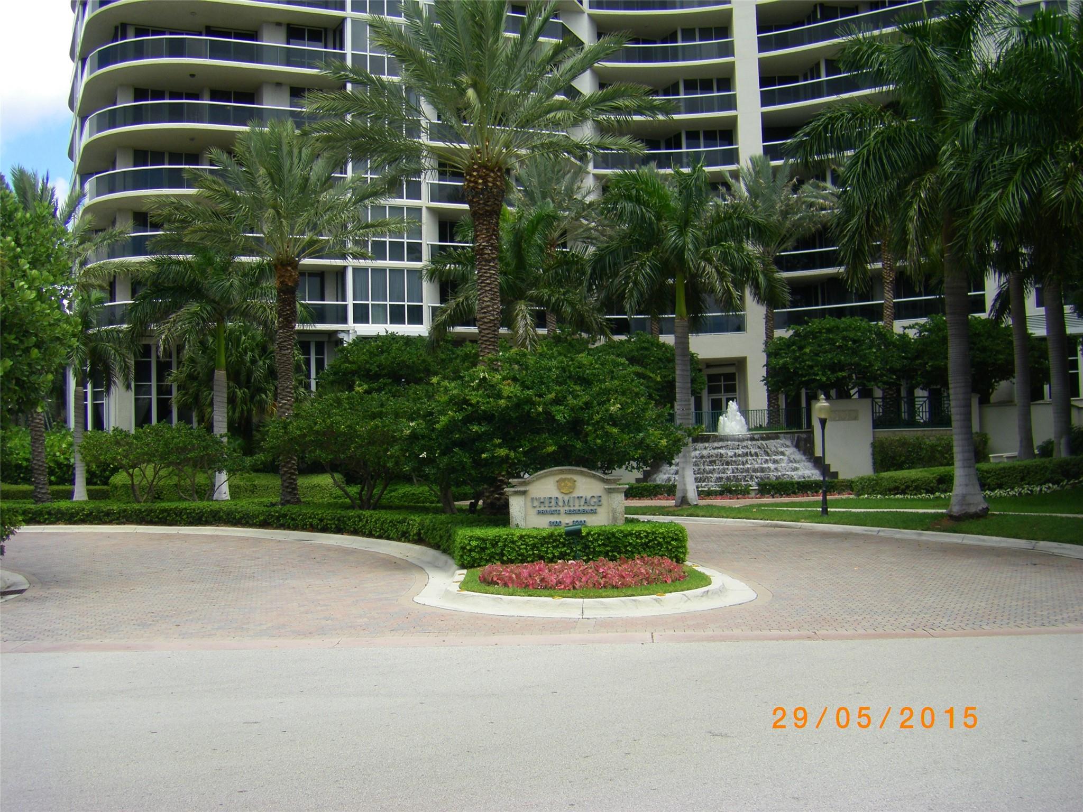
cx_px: 542
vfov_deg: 37.7
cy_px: 406
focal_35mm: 38
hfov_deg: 49.0
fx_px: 1189
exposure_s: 1/125
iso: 64
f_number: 7
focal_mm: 6.3
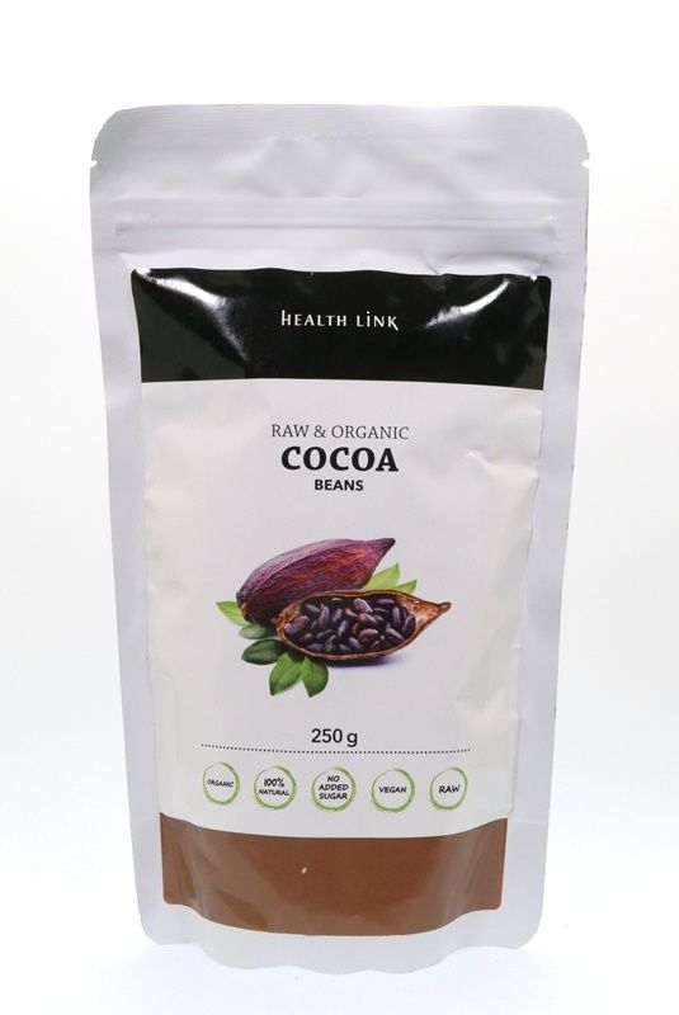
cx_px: 340
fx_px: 1694
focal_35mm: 60
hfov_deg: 22.7
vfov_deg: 33.4
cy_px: 508
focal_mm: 27.2
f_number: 16
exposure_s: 1/25
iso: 800
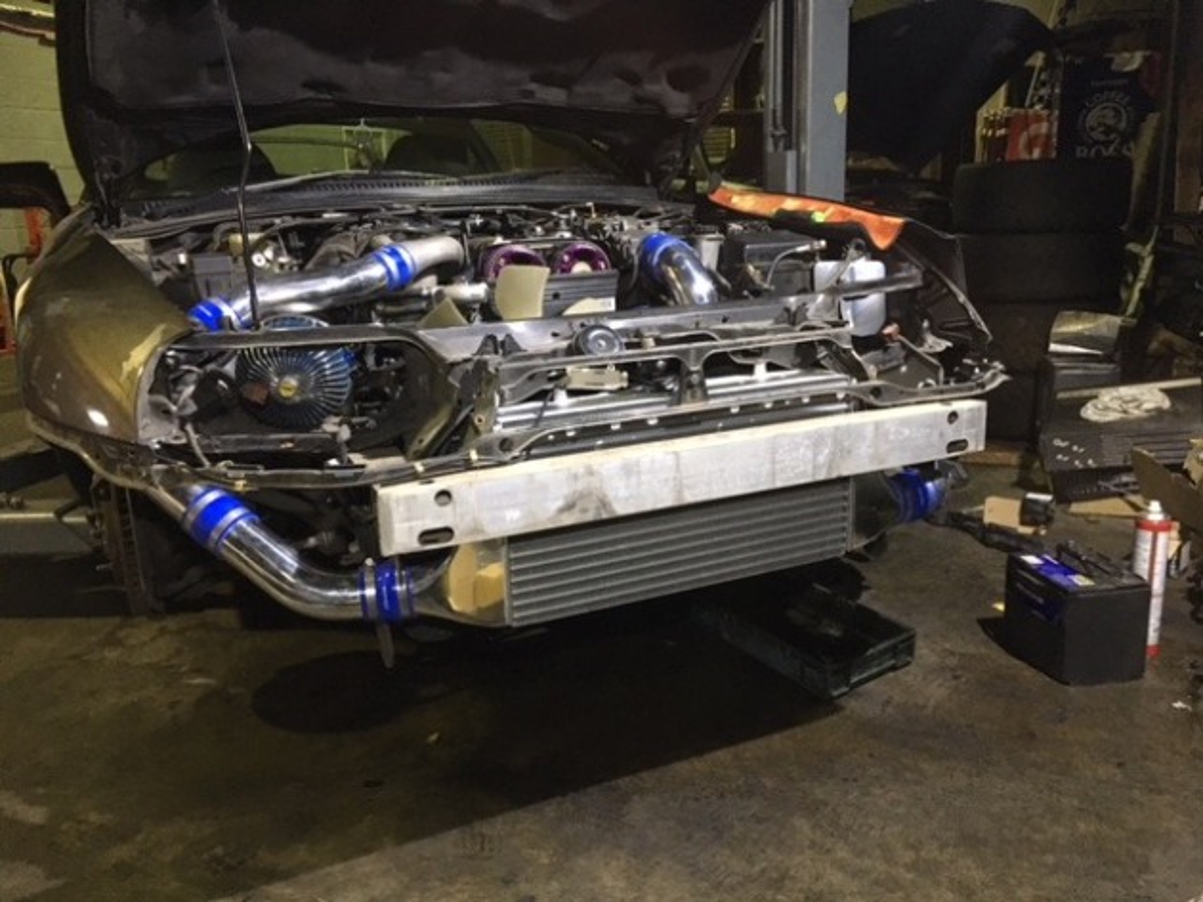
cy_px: 451
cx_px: 602
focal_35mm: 29
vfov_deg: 48.2
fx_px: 1007
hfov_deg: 61.7
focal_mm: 4.15
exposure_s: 1/15
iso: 200
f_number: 2.2
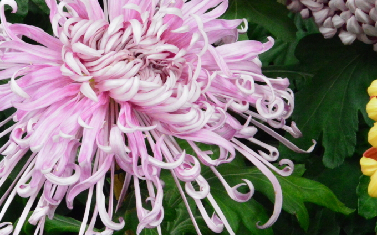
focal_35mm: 207
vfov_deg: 6.3
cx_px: 121
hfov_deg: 10.1
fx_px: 2127
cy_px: 117
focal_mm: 90
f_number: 22
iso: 6400
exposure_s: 1/125
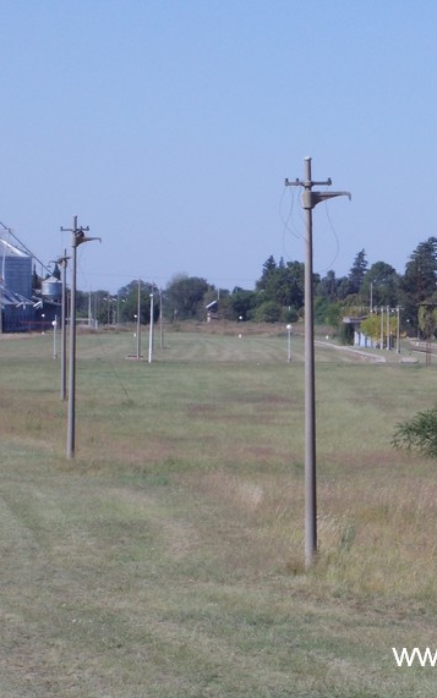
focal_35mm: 199
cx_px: 354
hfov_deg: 6.6
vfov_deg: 10.5
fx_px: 3791
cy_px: 350
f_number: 6.8
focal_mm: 20
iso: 80
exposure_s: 1/250
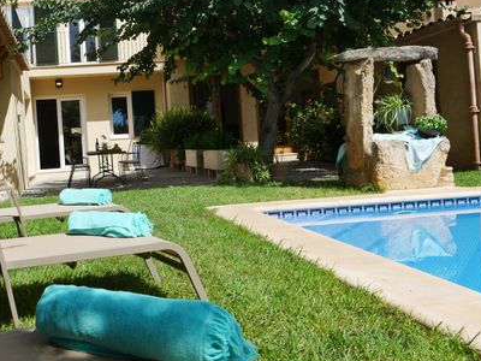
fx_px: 500
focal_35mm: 36
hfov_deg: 49.5
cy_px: 142
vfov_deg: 39.5
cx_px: 127
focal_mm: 12
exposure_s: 1/640
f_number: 6.3
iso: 200
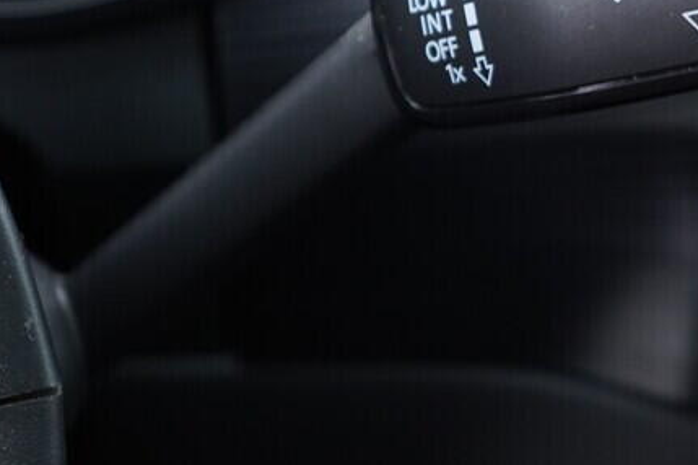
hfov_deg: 23.4
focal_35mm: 86
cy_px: 40
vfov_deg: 15.7
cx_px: 532
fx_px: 1667
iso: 500
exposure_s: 1/40
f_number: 2.8
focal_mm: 24
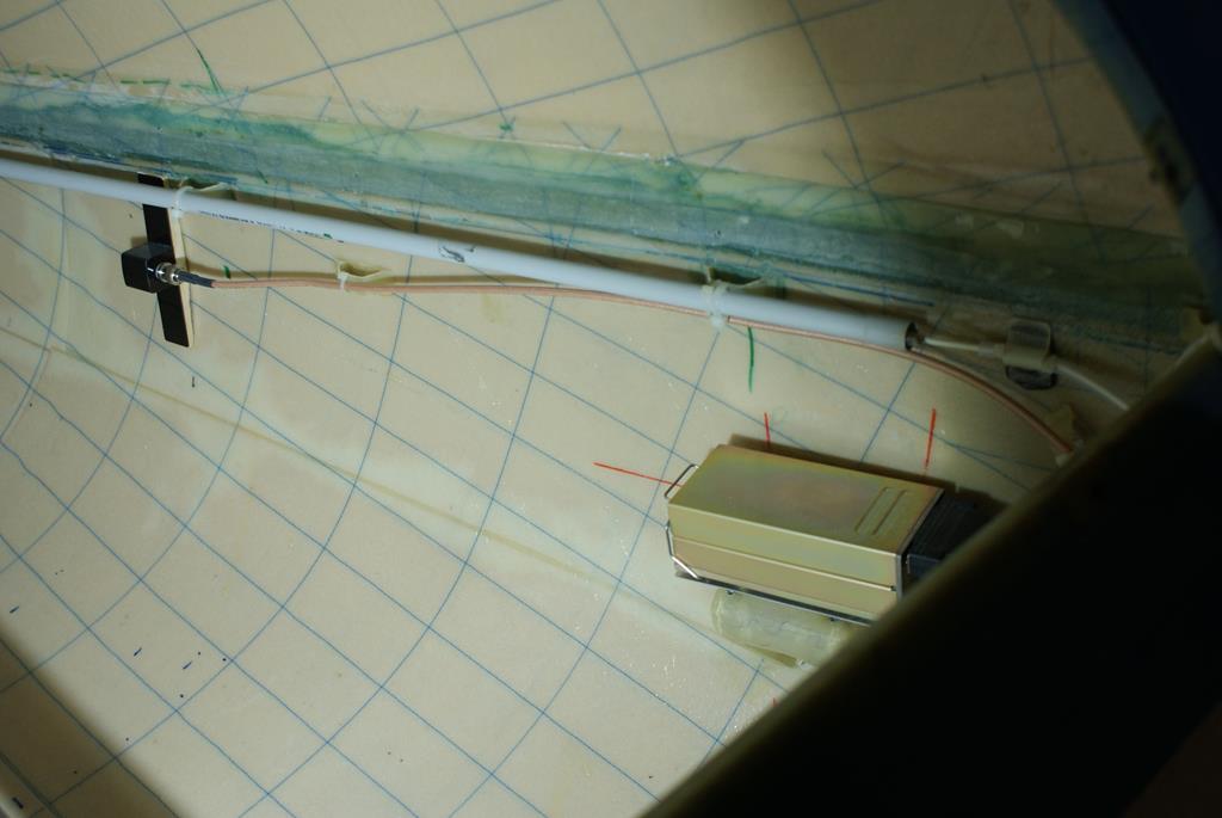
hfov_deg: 43.6
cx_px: 611
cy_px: 409
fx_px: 1529
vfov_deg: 29.9
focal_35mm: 45
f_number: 5
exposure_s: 1/50
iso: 200
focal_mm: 30
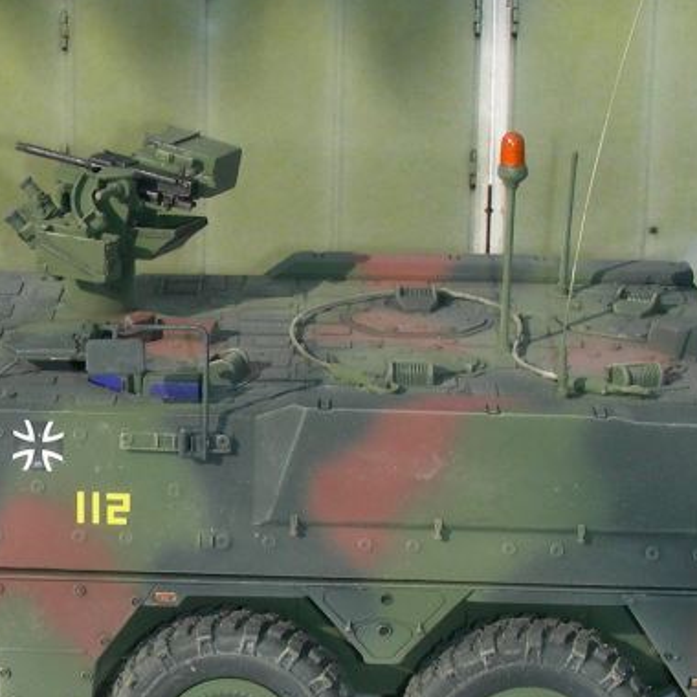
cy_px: 425
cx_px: 48
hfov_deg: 18.5
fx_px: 2096
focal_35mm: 92
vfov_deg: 18.9
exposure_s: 1/91.3
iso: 50
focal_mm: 7.4
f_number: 6.8
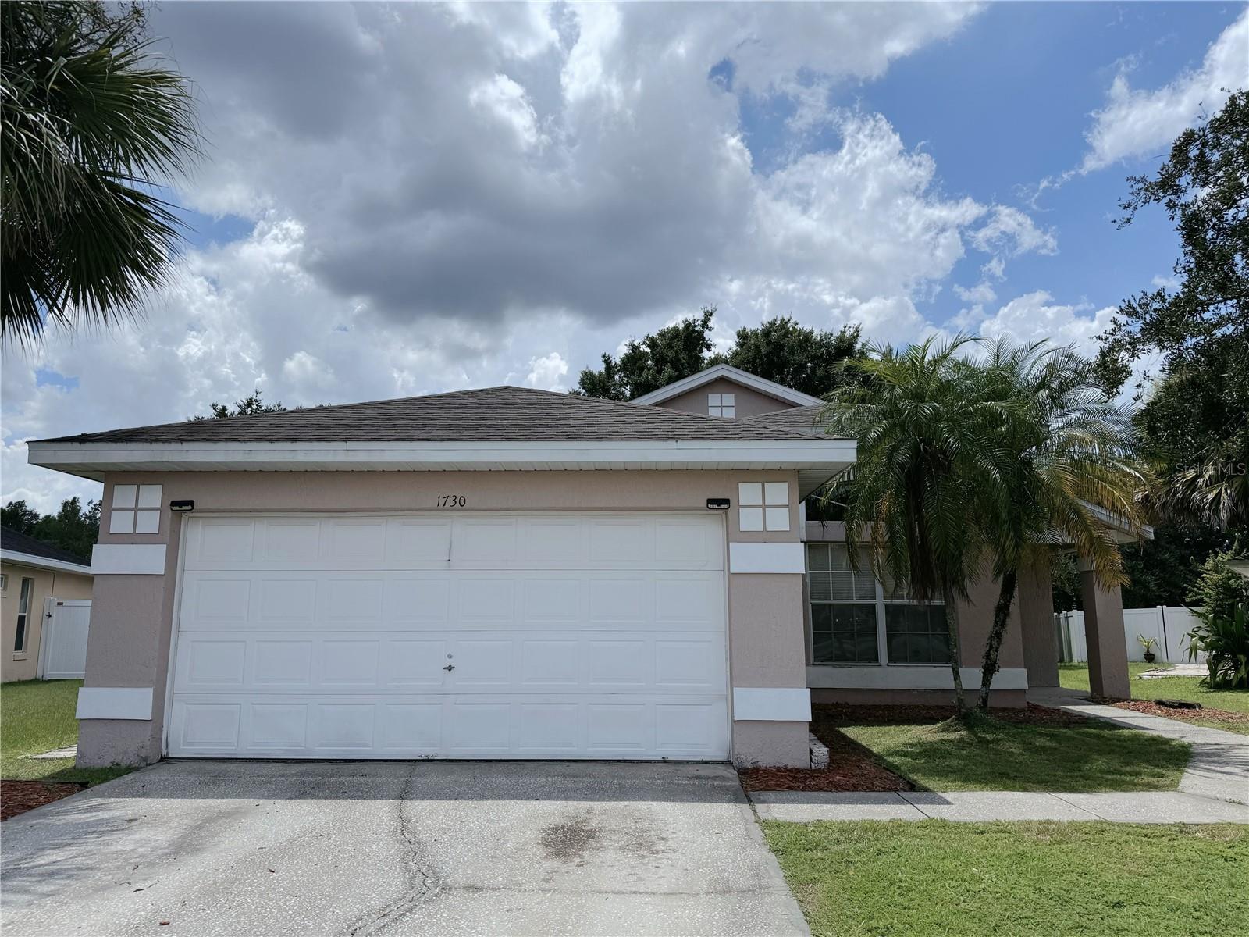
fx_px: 866
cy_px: 468
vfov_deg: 56.8
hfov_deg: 71.6
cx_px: 624
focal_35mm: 24
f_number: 1.78
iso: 80
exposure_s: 1/7937
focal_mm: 6.76
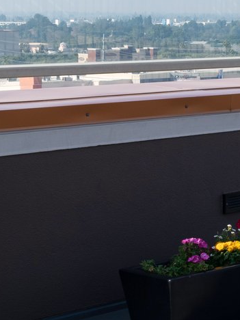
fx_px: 1128
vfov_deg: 15.9
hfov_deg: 10.5
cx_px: 577
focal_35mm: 122
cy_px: 22
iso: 200
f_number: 11
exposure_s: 1/200
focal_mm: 29
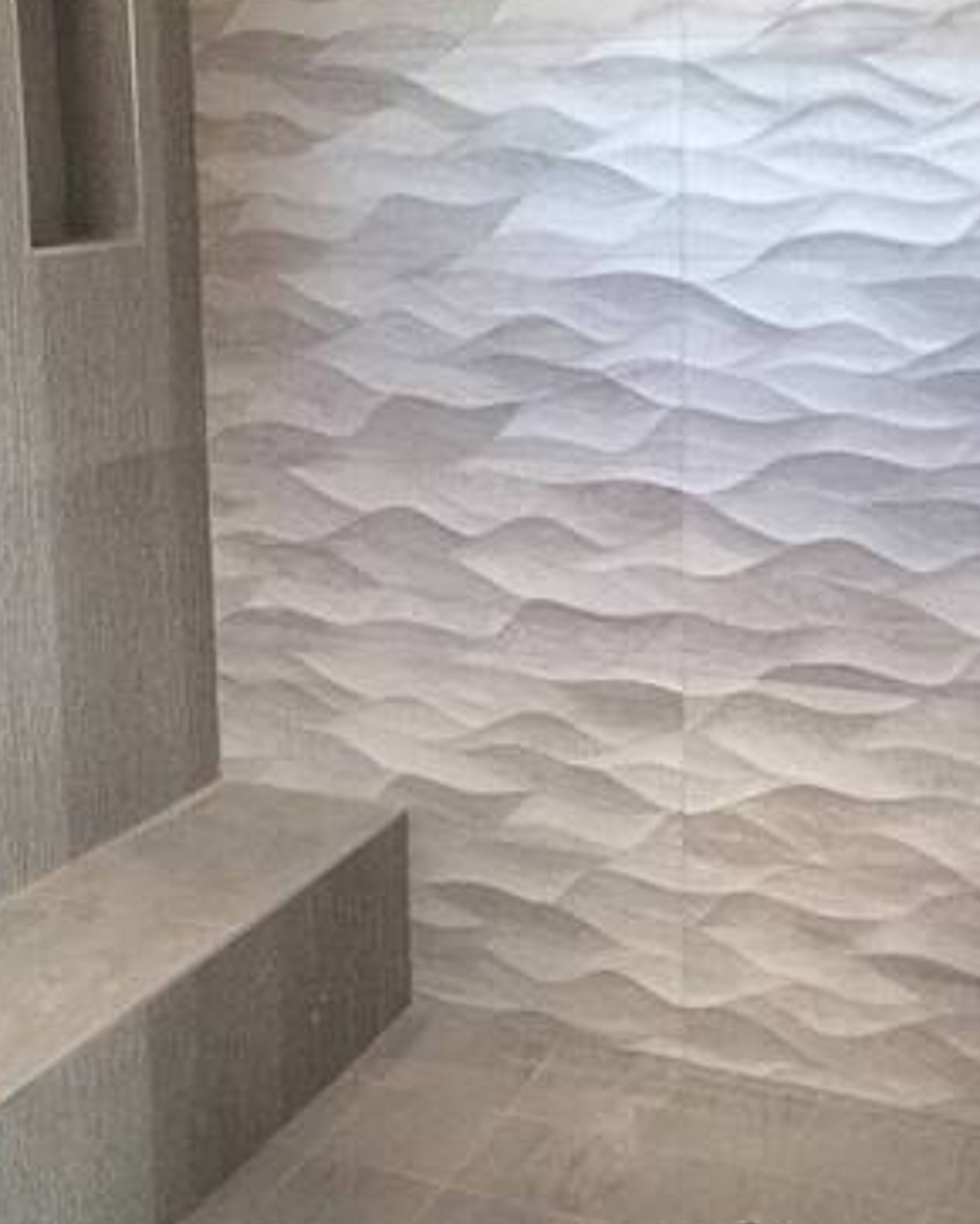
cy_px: 436
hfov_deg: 30.3
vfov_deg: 37.0
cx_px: 493
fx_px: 1811
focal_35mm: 50
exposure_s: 1/30
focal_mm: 4.15
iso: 160
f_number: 2.2
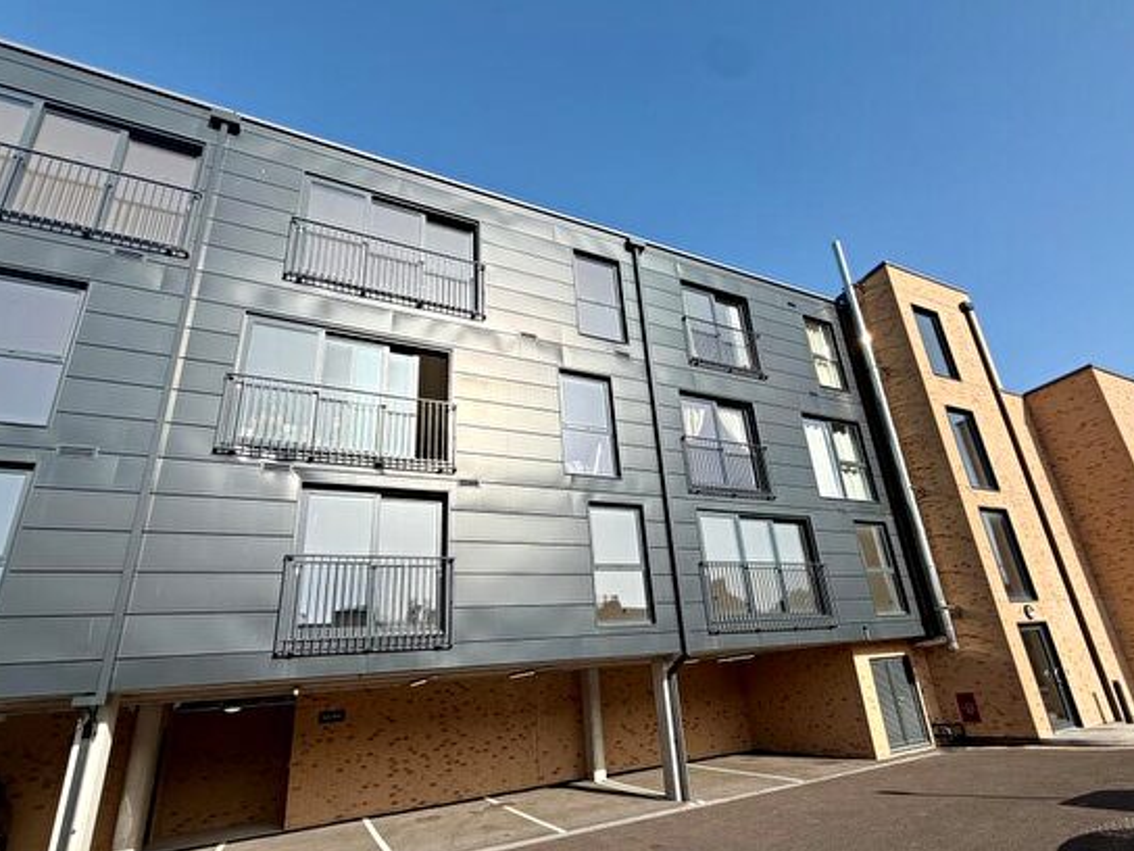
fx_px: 590
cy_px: 464
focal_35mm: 18
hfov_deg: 87.5
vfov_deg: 71.4
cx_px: 619
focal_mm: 2.22
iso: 25
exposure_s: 1/888
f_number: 2.2
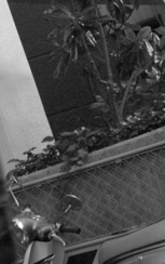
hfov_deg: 7.1
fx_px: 1256
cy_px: -6
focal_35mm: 175
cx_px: -216
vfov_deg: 11.8
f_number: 6.3
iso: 800
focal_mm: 24.2
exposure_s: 1/250
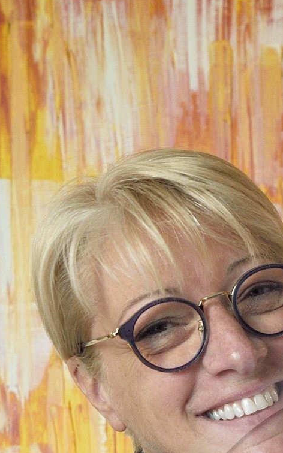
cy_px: 626
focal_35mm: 123
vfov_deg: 15.9
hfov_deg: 10.3
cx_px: 405
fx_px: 1519
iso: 1600
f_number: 6.3
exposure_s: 1/50
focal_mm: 38
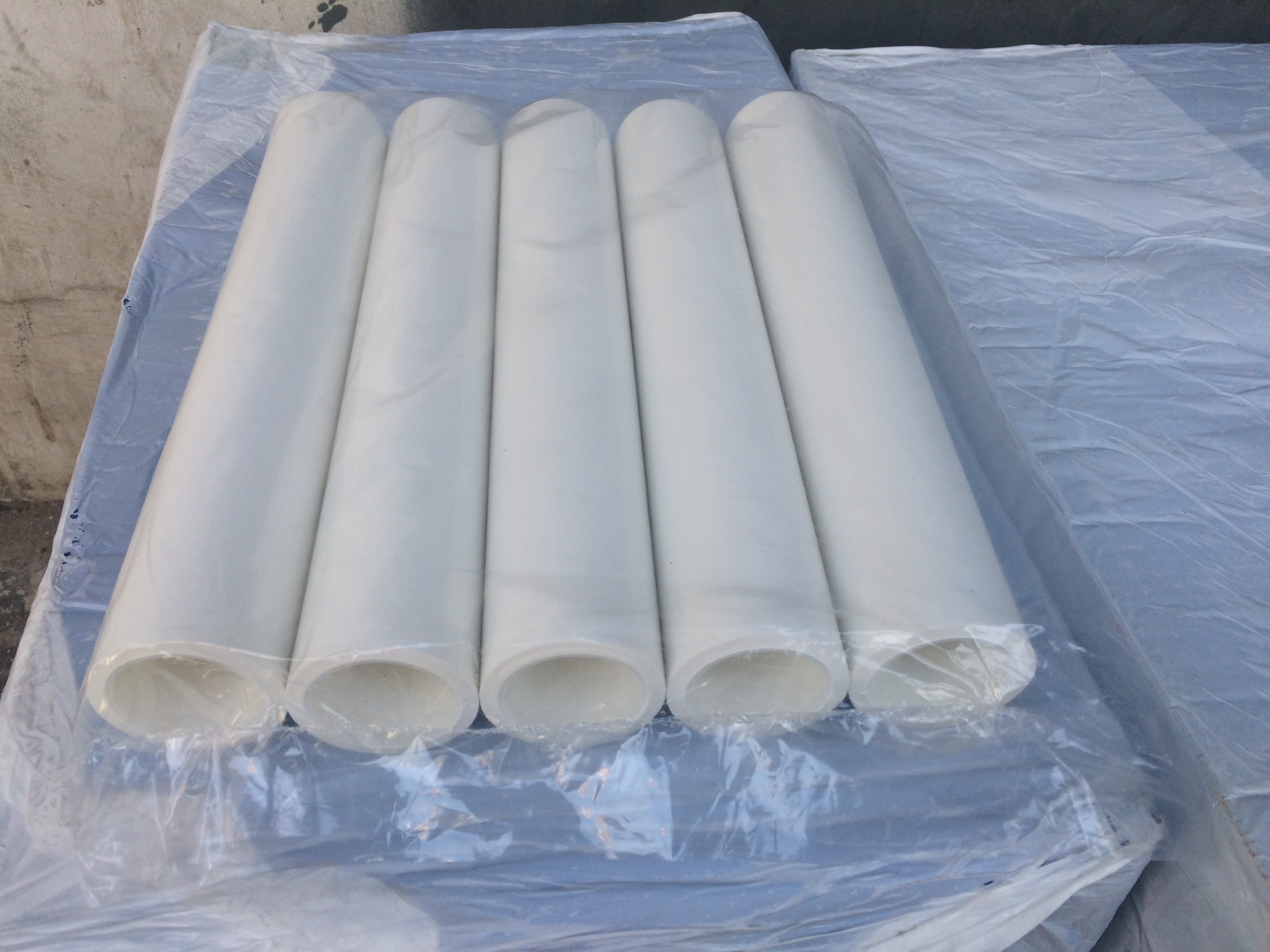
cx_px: 635
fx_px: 1064
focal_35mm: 29
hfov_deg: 61.7
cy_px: 476
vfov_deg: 48.2
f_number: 2.2
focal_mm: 4.15
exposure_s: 1/129
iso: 32
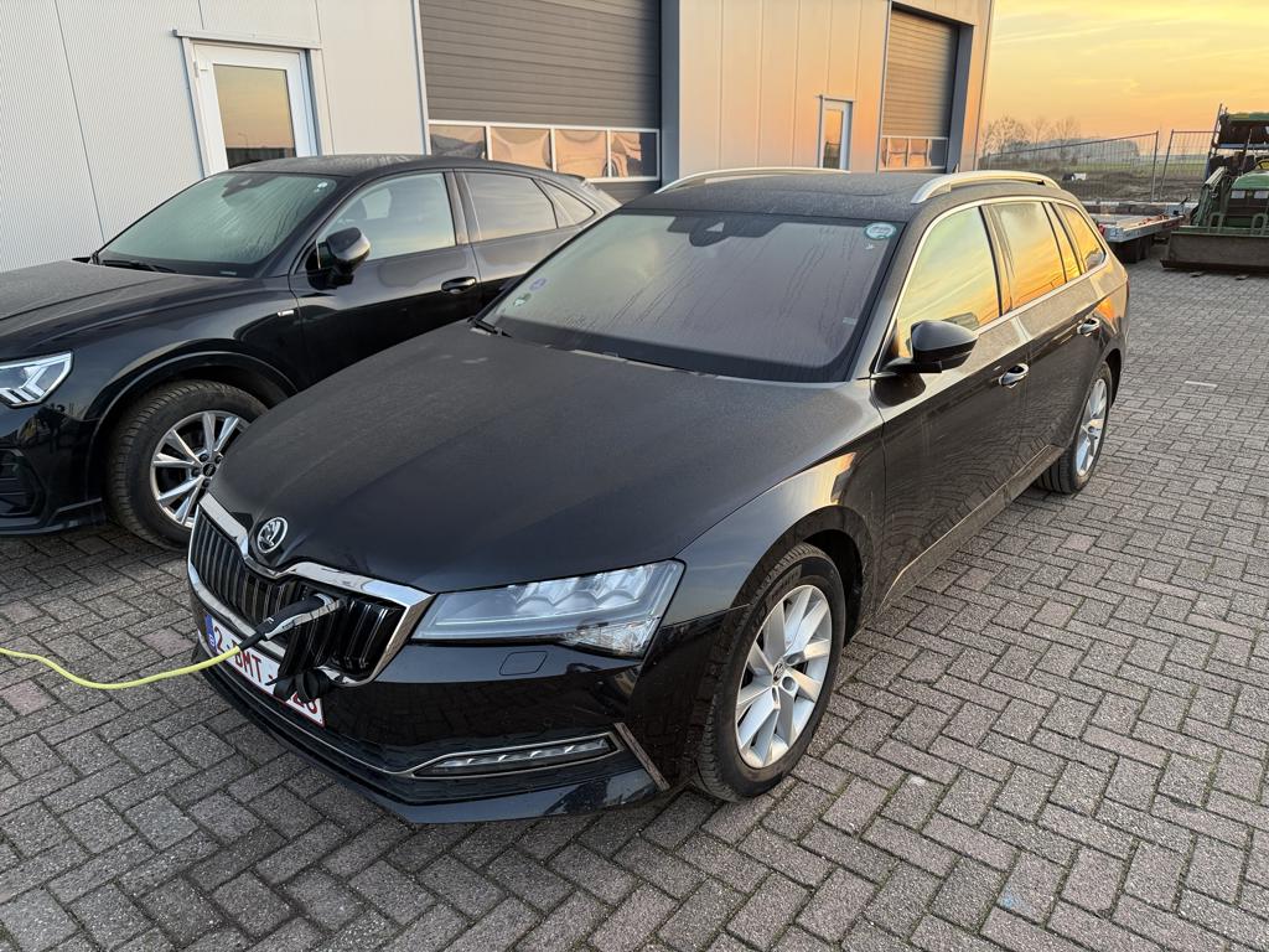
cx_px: 634
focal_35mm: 24
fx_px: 880
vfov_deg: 56.8
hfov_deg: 71.6
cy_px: 476
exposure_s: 1/121
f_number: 1.78
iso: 200
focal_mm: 6.76
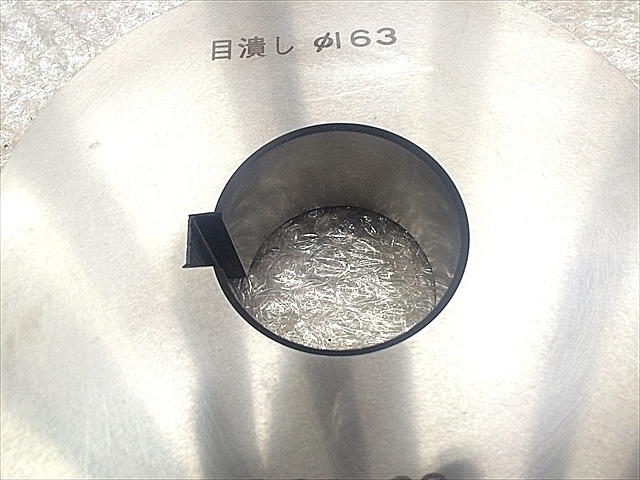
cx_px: 320
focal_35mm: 29
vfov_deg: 48.2
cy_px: 240
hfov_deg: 61.7
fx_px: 536
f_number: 2.2
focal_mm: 4.15
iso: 125
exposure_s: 1/30
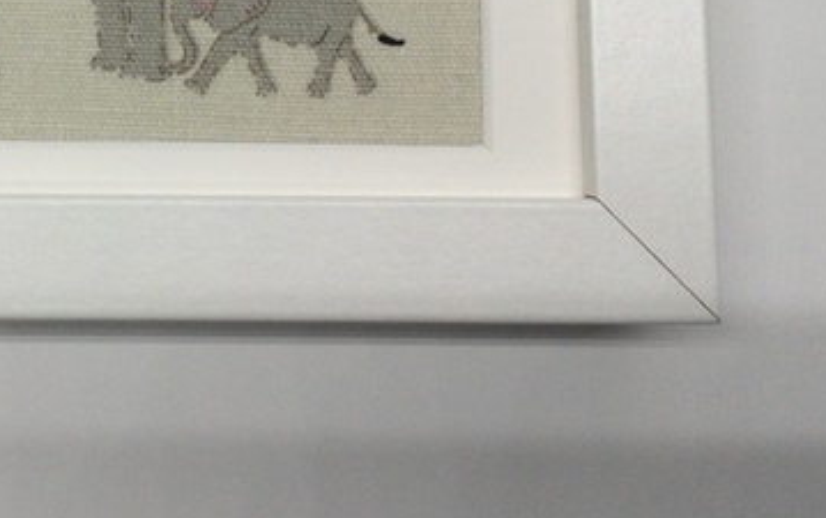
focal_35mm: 78
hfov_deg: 25.7
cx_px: 91
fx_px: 1757
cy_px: -87
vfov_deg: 16.2
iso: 25
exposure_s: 1/317
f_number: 2.4
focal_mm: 3.3
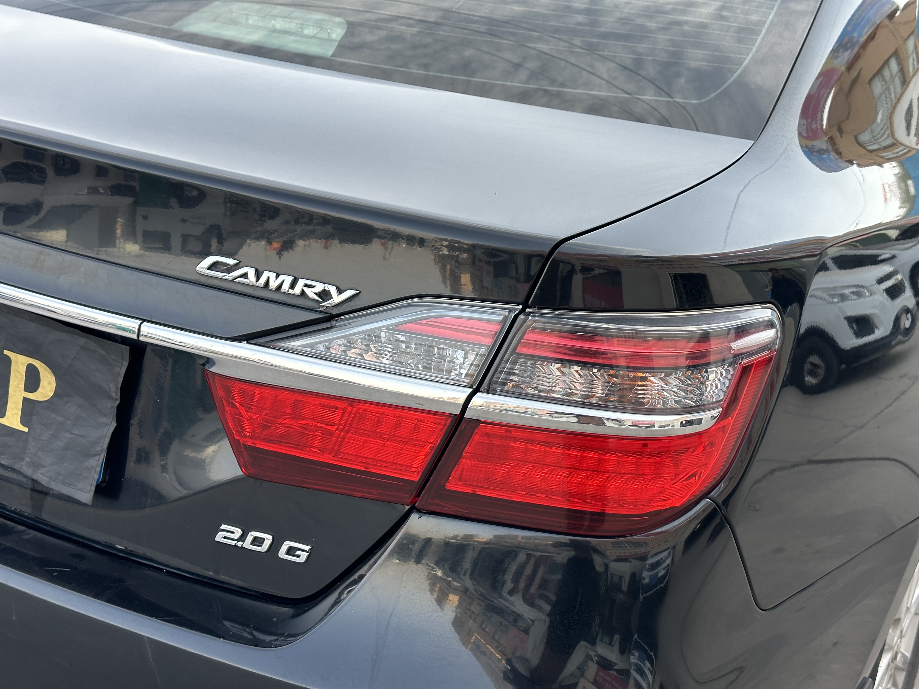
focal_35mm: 48
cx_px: 460
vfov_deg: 30.3
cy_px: 344
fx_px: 1274
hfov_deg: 39.7
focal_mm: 6.86
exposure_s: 1/452
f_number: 1.78
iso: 64
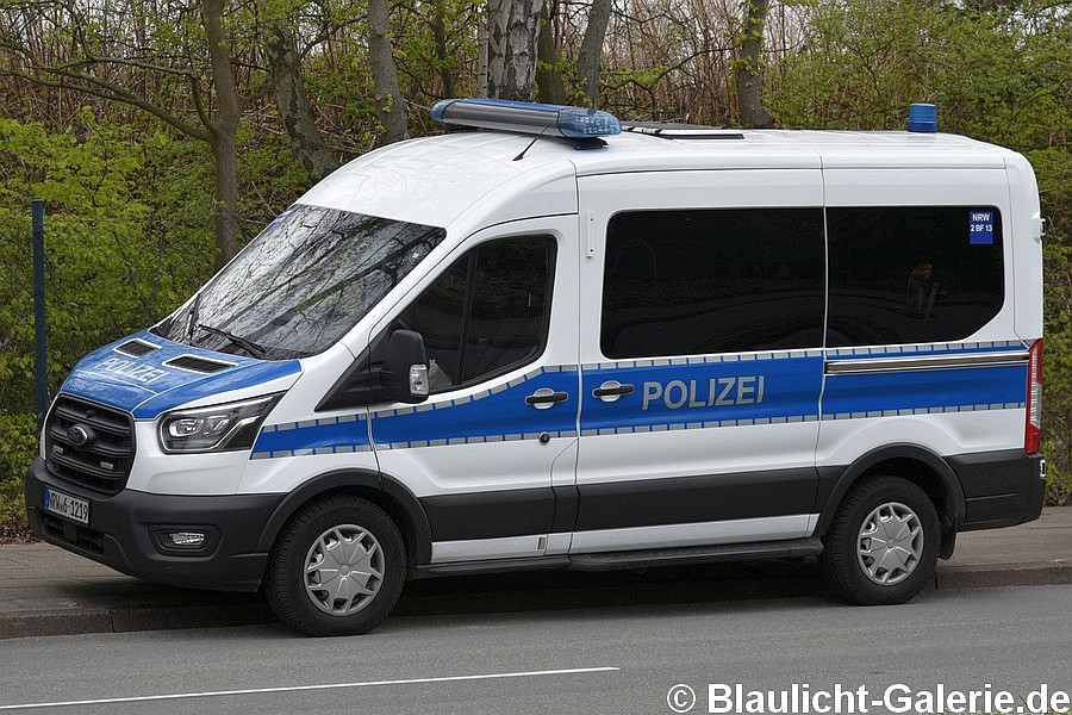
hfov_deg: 23.9
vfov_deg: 16.1
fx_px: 2531
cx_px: 536
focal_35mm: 85
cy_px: 358
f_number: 8
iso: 250
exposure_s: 1/250
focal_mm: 85
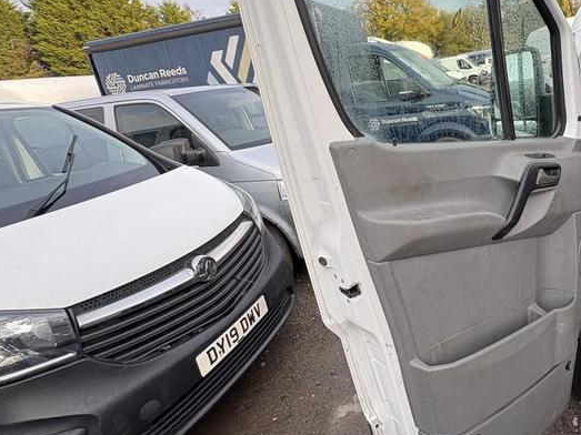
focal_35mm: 24
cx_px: 439
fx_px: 403
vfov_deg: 56.5
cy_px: 183
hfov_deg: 66.9
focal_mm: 2.22
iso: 50
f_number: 2.2
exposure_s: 1/99
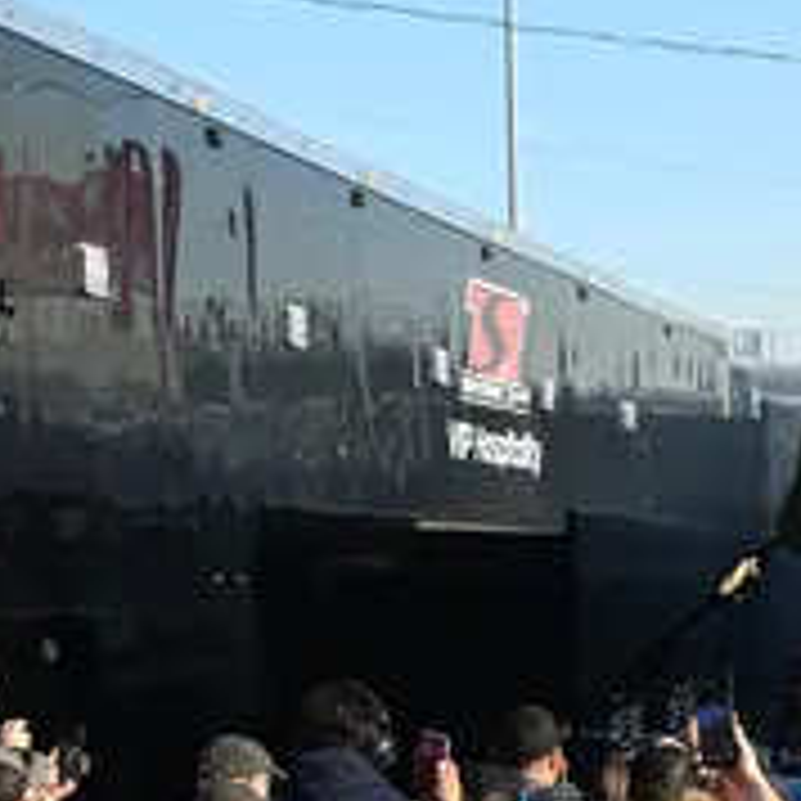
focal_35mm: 130
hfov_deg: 11.7
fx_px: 3403
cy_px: 904
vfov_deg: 13.1
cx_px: 1728
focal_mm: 35
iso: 400
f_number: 6.3
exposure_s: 1/640
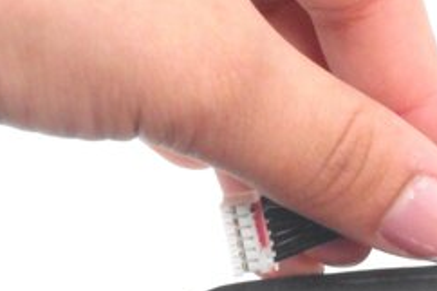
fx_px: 3154
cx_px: 370
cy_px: 340
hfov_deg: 7.9
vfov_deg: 5.3
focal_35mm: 260
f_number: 5.8
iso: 800
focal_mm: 18.2
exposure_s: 1/125
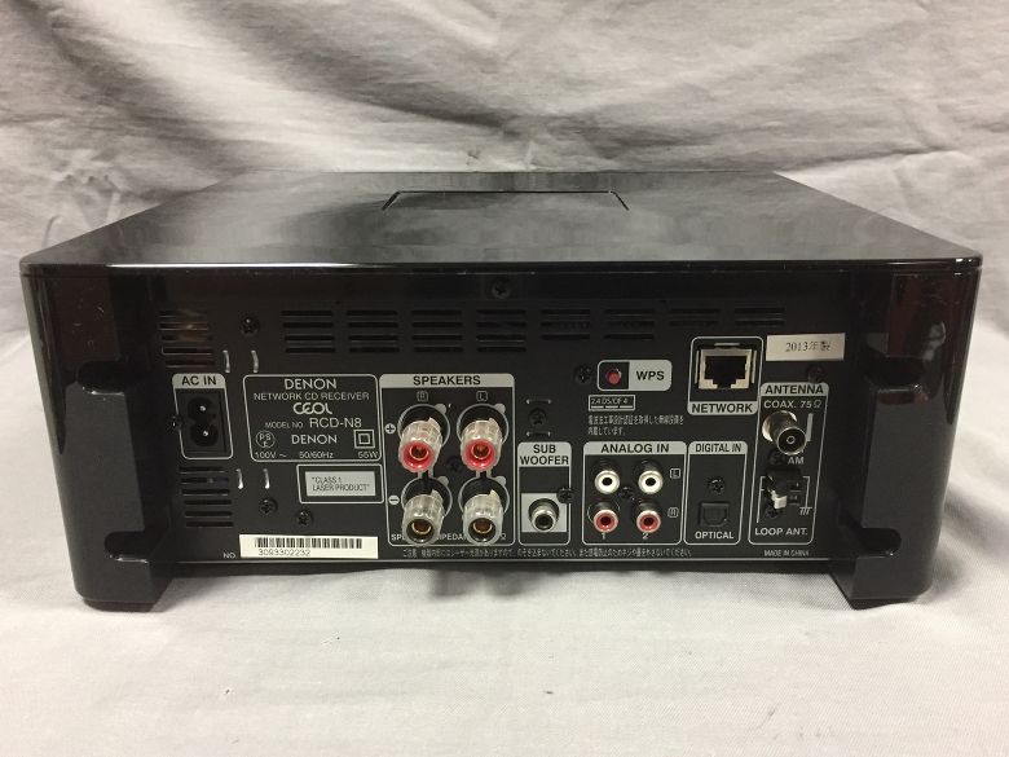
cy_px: 378
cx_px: 504
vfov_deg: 48.2
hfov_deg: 61.7
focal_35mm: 29
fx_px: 845
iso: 200
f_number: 2.2
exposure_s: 1/30
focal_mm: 4.15
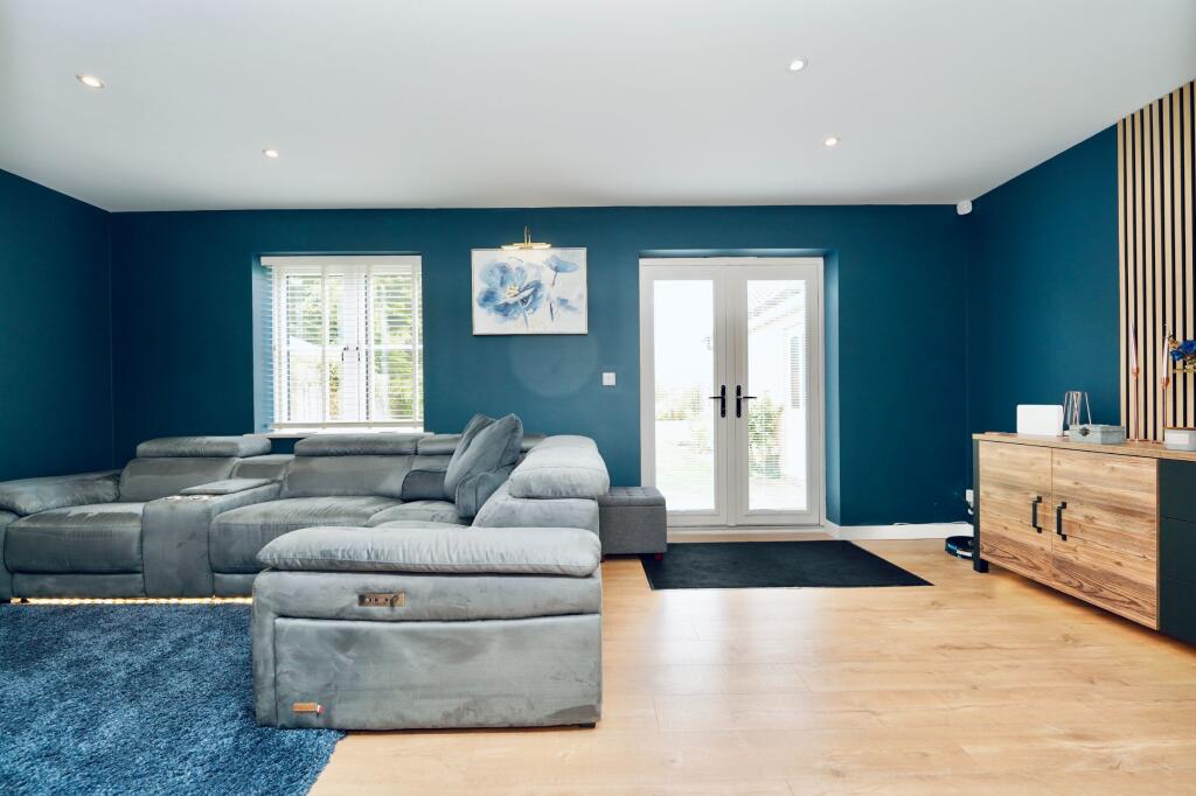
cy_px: 398
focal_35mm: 14
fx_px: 465
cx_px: 598
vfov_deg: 81.2
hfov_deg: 104.3
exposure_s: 1/160
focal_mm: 14
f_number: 4
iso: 640
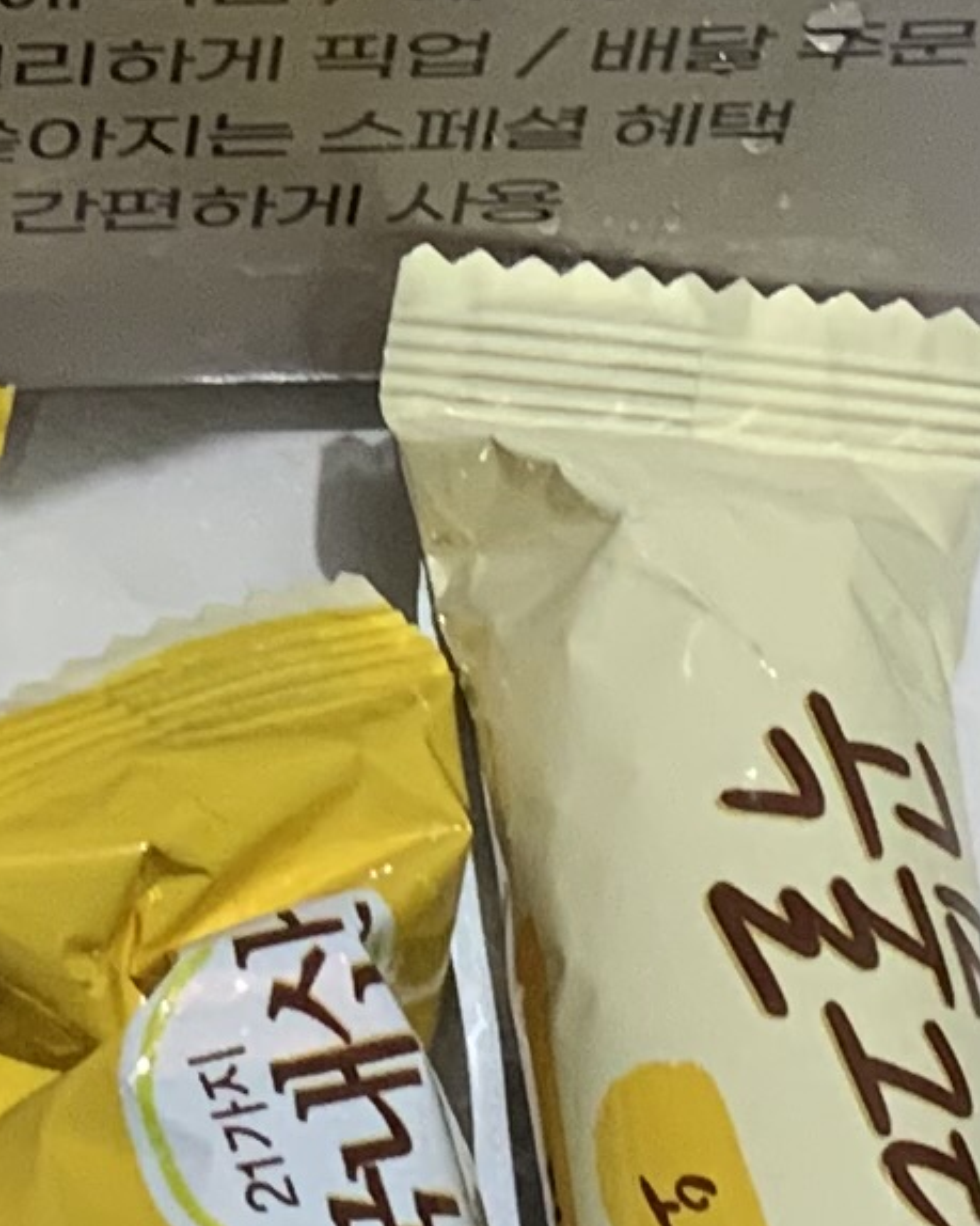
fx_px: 7217
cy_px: -451
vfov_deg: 9.5
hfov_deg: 7.7
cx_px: -34
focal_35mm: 199
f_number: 1.8
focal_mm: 3
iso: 50
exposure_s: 1/60
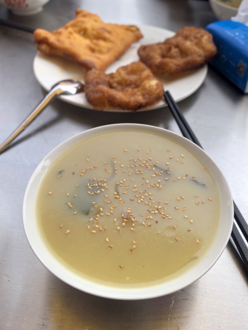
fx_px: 258
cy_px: 165
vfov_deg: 65.3
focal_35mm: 27
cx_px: 124
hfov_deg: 51.4
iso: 50
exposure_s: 1/797
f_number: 2
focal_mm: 8.5
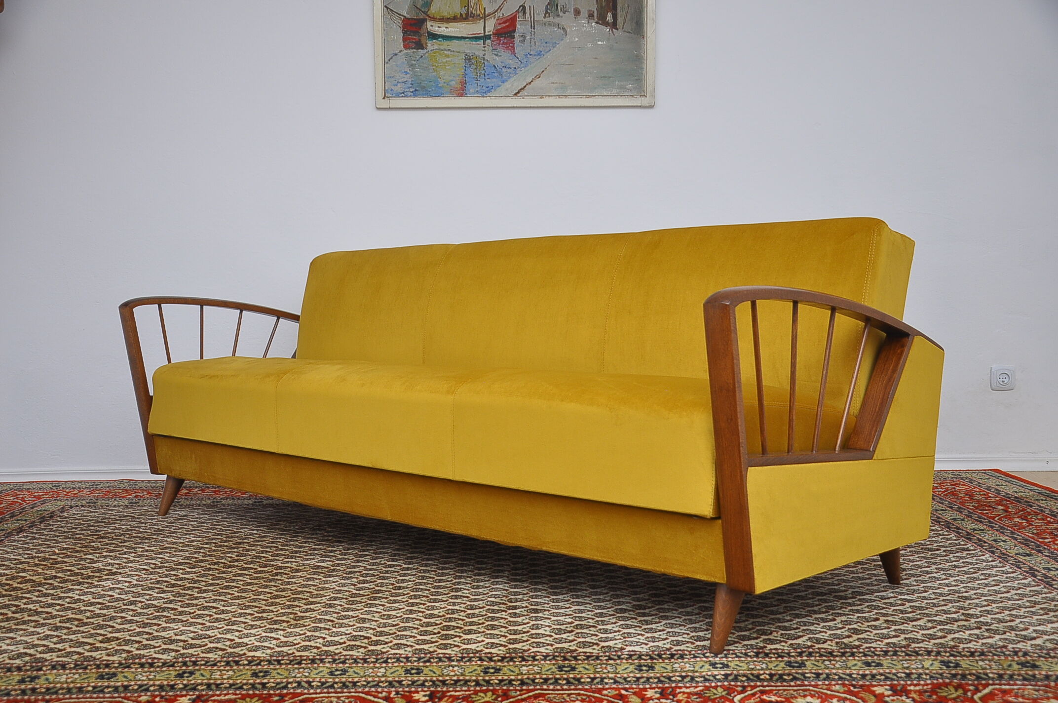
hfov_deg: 49.6
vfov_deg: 34.1
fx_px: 1145
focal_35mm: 39
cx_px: 529
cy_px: 352
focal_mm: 26
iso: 400
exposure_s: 1/125
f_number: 5
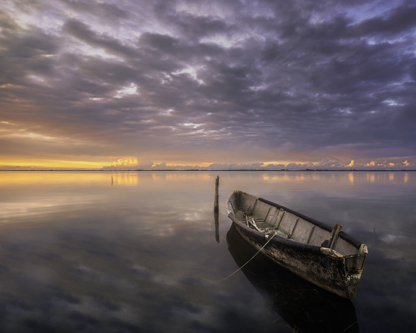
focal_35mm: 19
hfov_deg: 82.3
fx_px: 234
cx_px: 250
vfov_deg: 70.8
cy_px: 175
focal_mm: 16
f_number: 10
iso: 100
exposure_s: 1/3
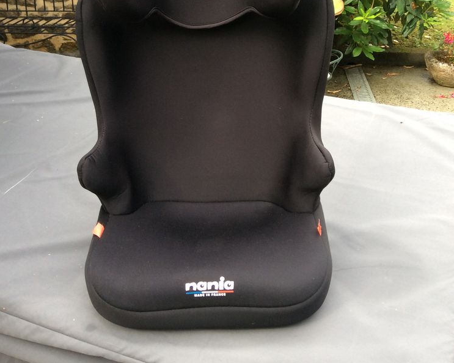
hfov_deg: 43.8
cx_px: 228
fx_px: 564
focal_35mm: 42
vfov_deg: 34.9
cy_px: 92
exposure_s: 1/100
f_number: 2.4
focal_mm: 3.3
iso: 40
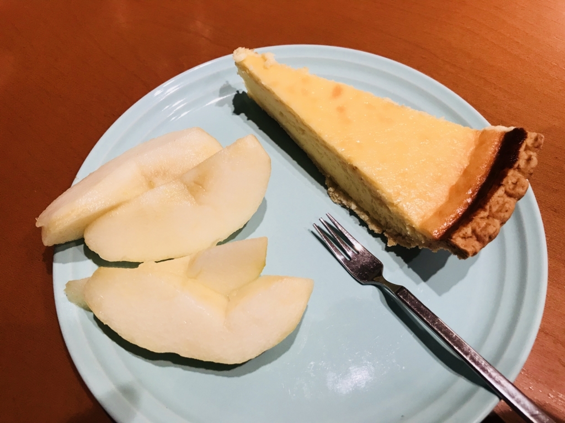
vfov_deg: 49.7
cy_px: 212
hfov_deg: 63.4
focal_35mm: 28
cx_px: 282
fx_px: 457
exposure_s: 1/33
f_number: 1.8
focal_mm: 3.99
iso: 32
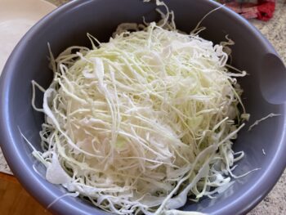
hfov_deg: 67.3
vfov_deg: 53.1
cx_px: 143
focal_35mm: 26
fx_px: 215
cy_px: 108
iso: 125
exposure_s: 1/121
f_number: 1.8
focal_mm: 4.25
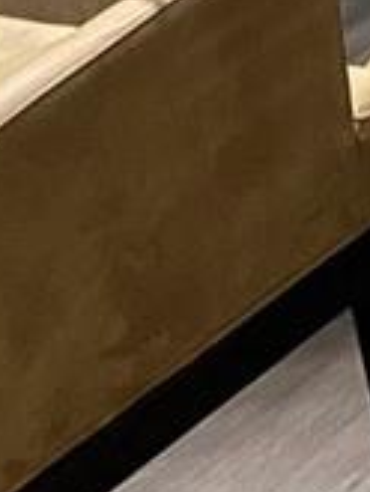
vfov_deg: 9.1
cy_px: -805
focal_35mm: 189
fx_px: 2690
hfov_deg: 6.9
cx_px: 1202
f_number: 1.8
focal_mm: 4.25
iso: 400
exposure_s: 1/60
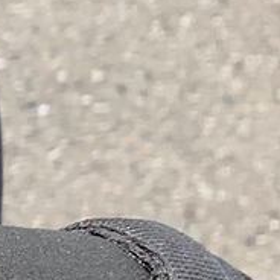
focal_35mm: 200
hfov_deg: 7.1
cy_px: 247
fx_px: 1830
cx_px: -752
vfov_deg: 8.7
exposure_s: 1/1661
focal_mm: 4.25
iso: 25
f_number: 1.8
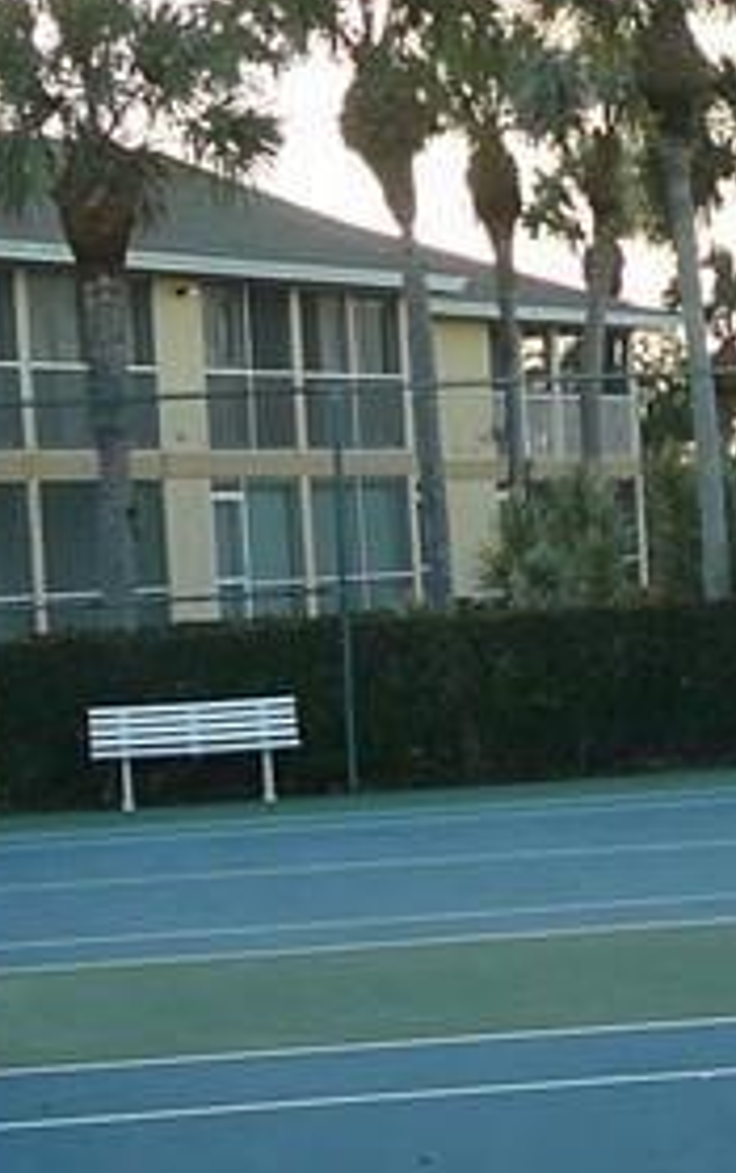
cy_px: 879
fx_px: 4354
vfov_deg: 15.3
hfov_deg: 9.5
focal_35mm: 136
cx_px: 950
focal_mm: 5.2
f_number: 2.8
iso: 80
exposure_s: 1/160
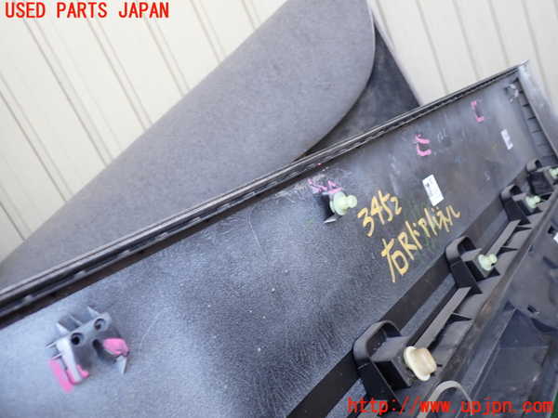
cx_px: 279
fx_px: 484
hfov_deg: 60.0
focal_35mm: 30
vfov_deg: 46.8
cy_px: 209
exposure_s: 1/60
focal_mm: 5.4
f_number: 2.3
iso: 100
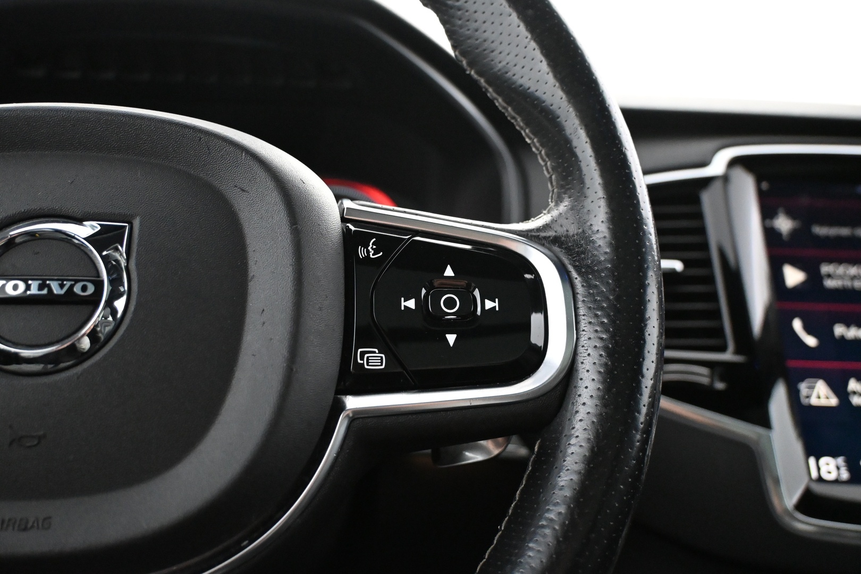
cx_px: 430
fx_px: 789
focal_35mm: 33
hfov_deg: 57.2
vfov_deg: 40.0
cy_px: 287
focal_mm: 22
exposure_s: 1/40
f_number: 4
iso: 5600
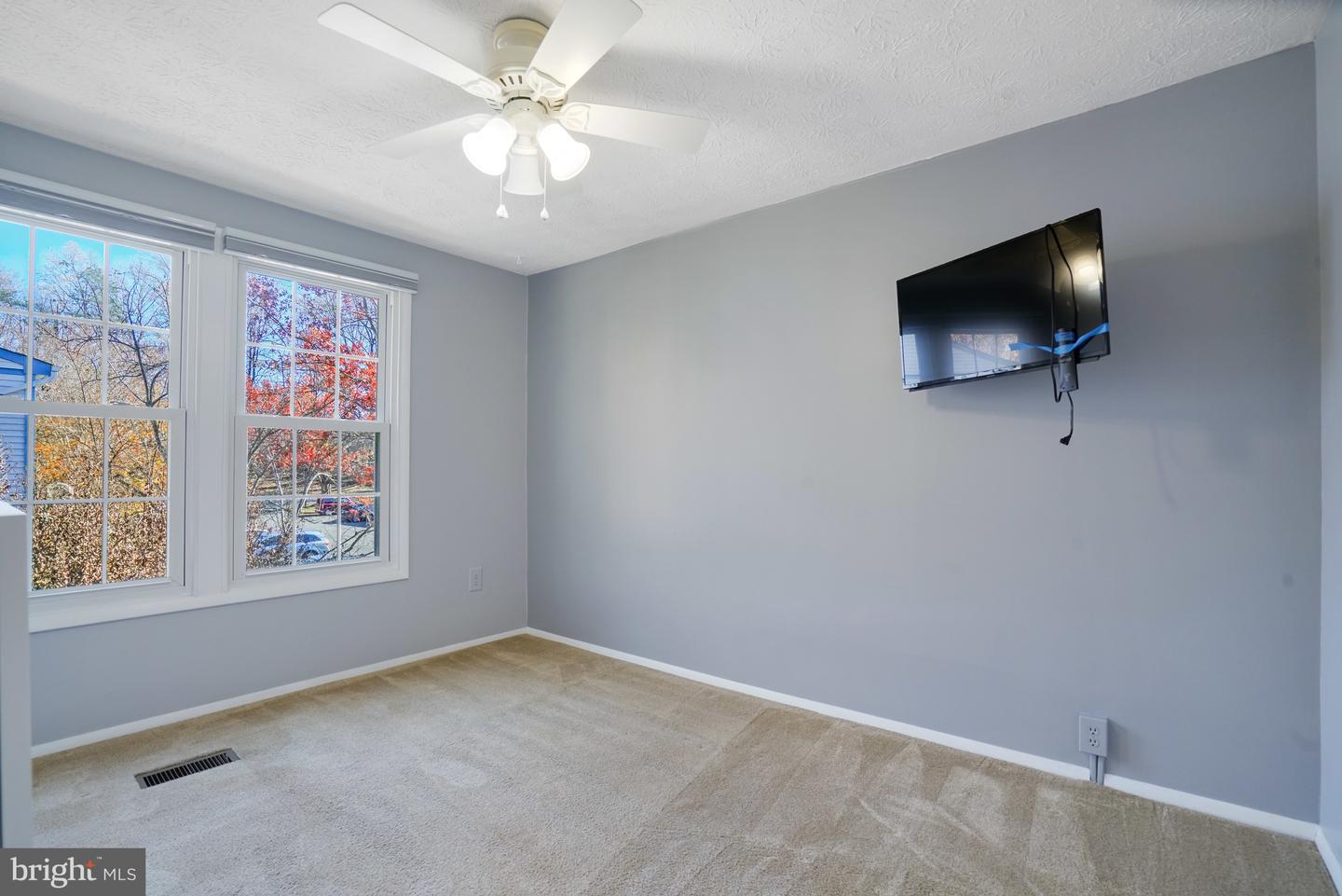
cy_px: 448
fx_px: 597
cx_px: 671
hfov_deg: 96.7
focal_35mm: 16
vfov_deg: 73.8
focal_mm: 16
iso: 1250
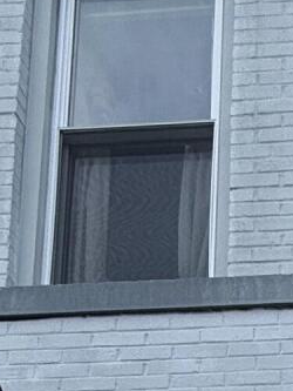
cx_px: 523
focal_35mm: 84
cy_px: 932
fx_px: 947
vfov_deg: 14.8
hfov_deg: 15.3
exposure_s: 1/1001
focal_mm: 2.22
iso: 50
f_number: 2.2
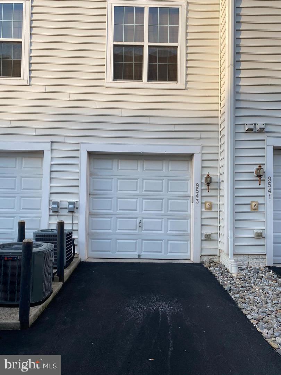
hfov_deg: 53.1
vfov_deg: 67.3
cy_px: 188
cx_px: 140
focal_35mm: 26
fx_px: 281
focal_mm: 4.25
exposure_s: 1/669
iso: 32
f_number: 1.8
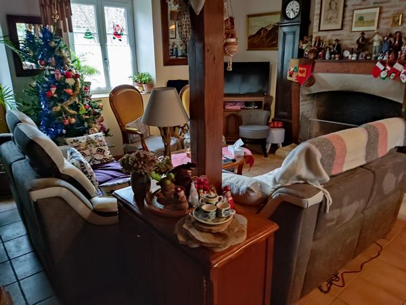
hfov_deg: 69.4
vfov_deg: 54.9
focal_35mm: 25
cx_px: 203
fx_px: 293
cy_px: 152
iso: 754
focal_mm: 4.71
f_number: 1.79
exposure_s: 1/24
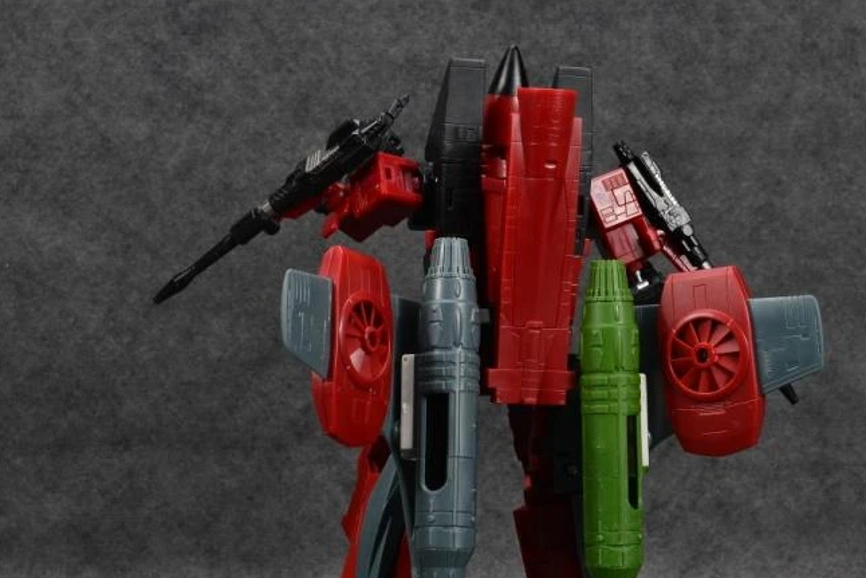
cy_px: 380
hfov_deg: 22.1
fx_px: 2213
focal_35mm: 92
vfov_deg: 14.8
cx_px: 521
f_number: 16
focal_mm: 58
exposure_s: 1/125
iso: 100
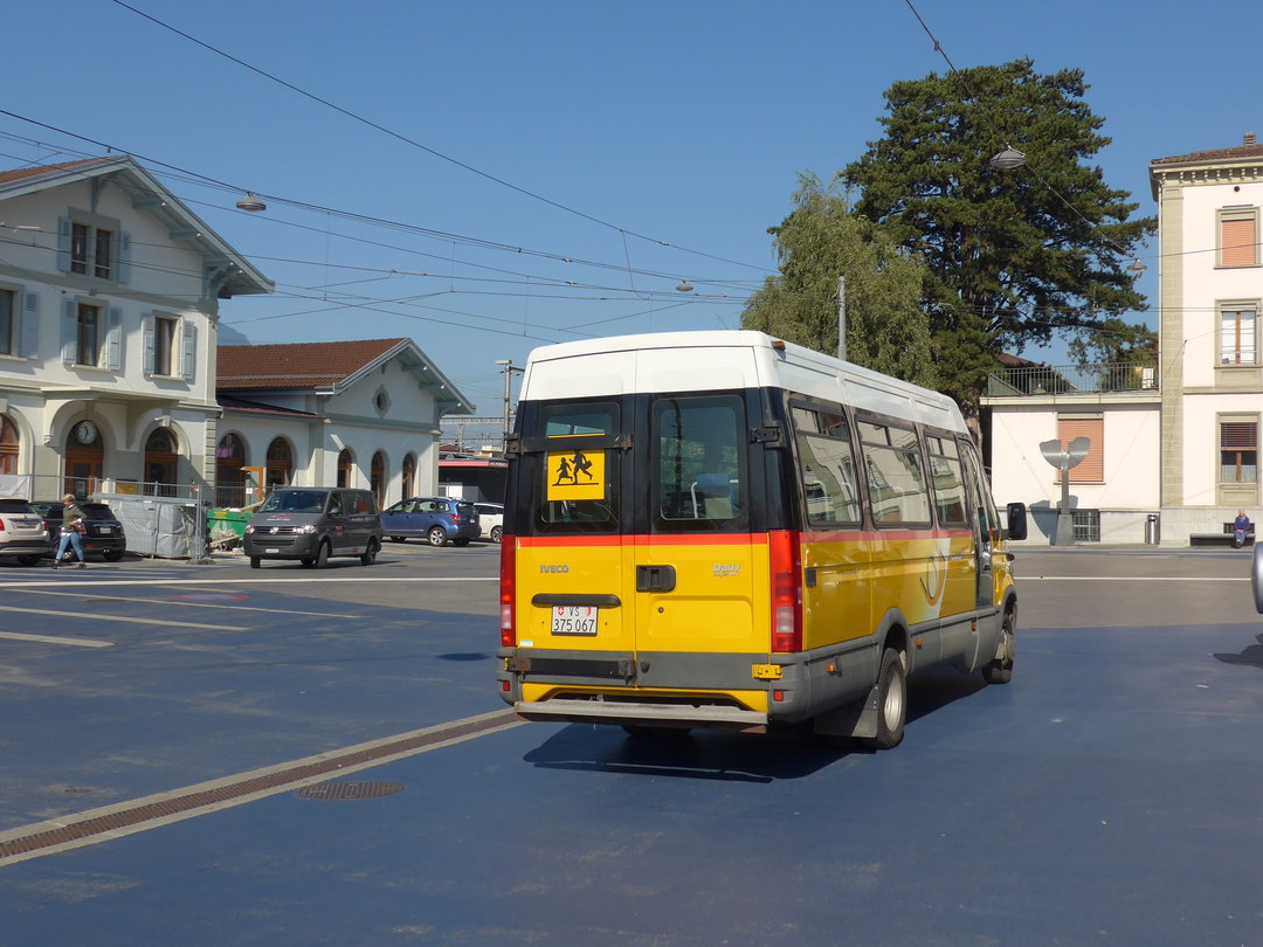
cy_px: 457
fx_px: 1459
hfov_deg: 46.8
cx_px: 644
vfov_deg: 36.0
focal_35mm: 40
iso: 80
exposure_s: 1/2000
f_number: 3.2
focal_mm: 7.5
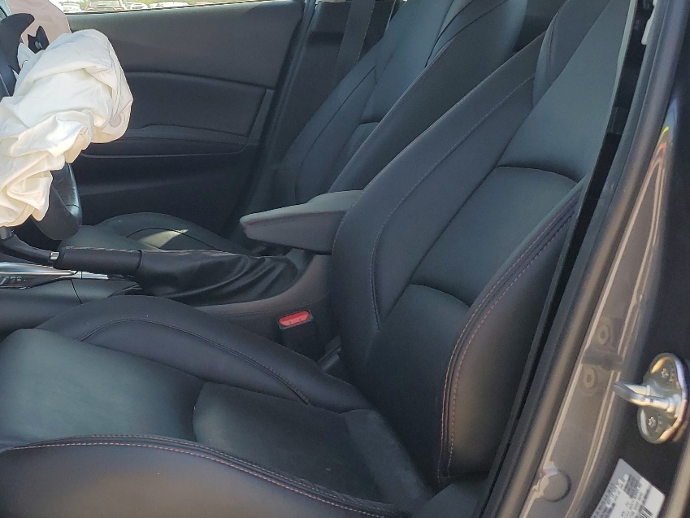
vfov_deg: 29.6
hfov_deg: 37.6
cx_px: 148
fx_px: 977
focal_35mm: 49
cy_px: 216
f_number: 1.5
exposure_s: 1/769
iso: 50
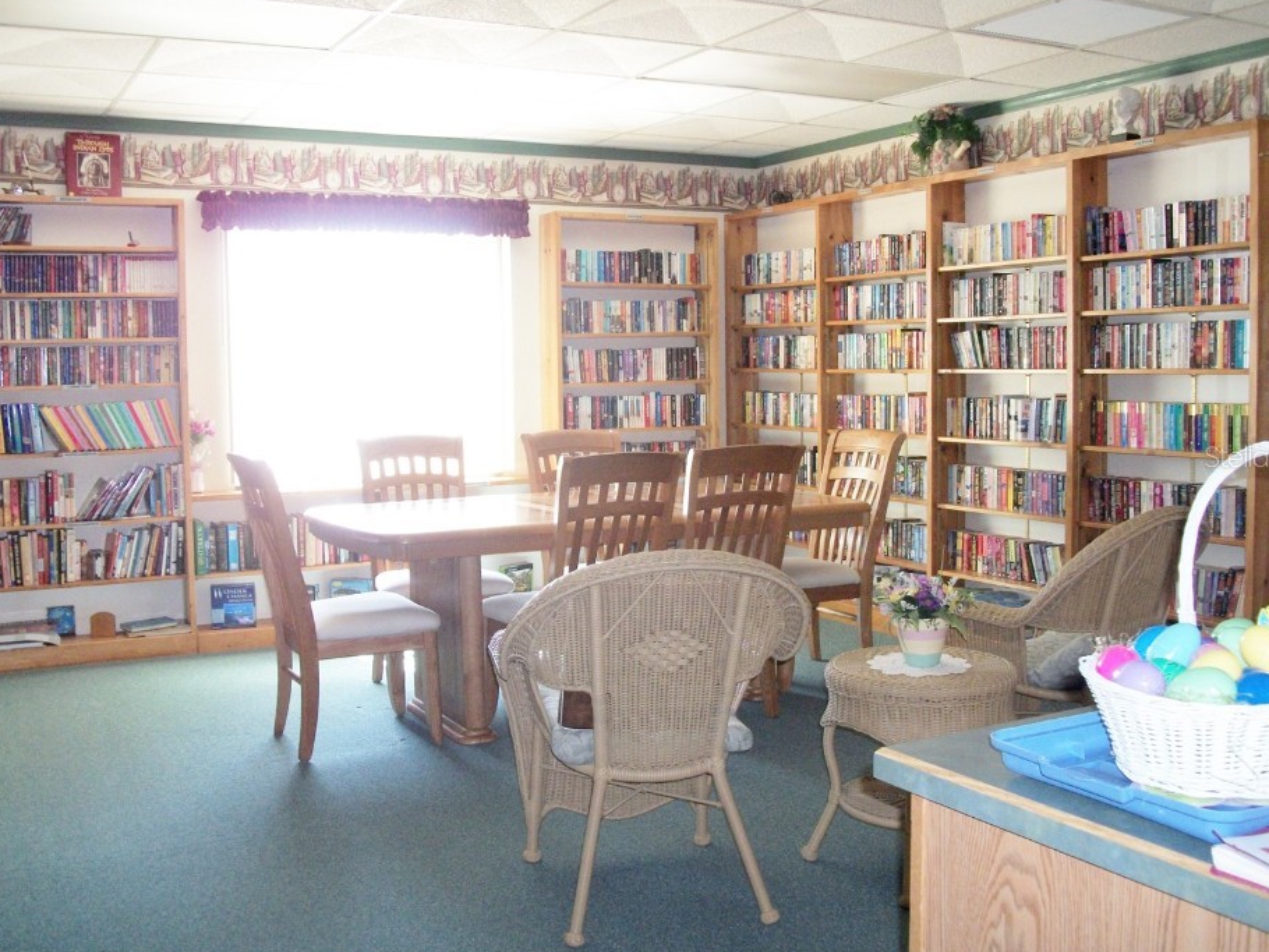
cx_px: 622
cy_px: 456
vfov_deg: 39.7
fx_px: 1320
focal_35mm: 36
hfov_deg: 51.3
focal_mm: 5.7
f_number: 2.9
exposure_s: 1/30
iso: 160
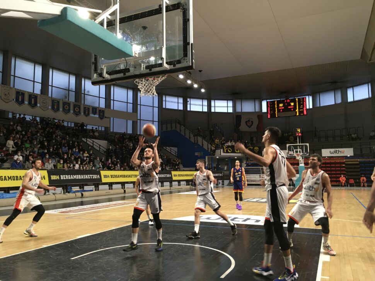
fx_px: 314
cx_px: 188
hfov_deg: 61.6
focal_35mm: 29
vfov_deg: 48.2
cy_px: 140
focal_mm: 4.15
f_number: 2.2
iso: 50
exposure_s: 1/33
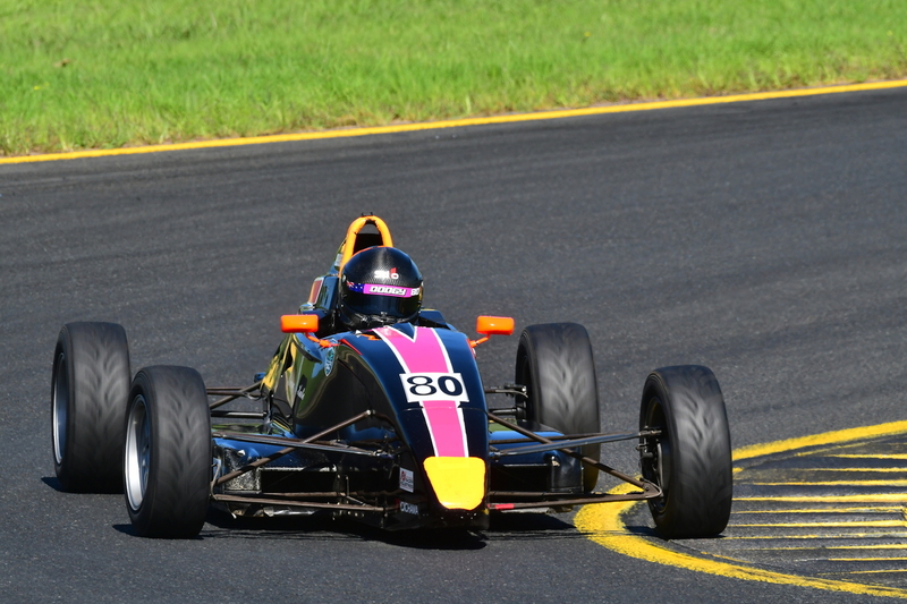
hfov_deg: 3.4
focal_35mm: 615
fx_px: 15490
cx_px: 454
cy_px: 302
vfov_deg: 2.2
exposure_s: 1/640
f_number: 11
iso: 500
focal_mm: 410
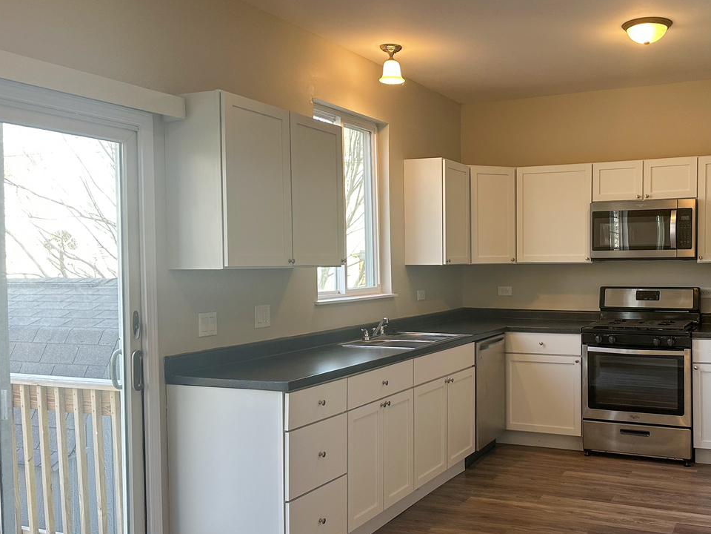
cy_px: 291
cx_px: 490
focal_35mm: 36
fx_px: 739
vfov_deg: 39.6
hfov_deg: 50.2
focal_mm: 6.86
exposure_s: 1/120
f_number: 1.78
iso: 160
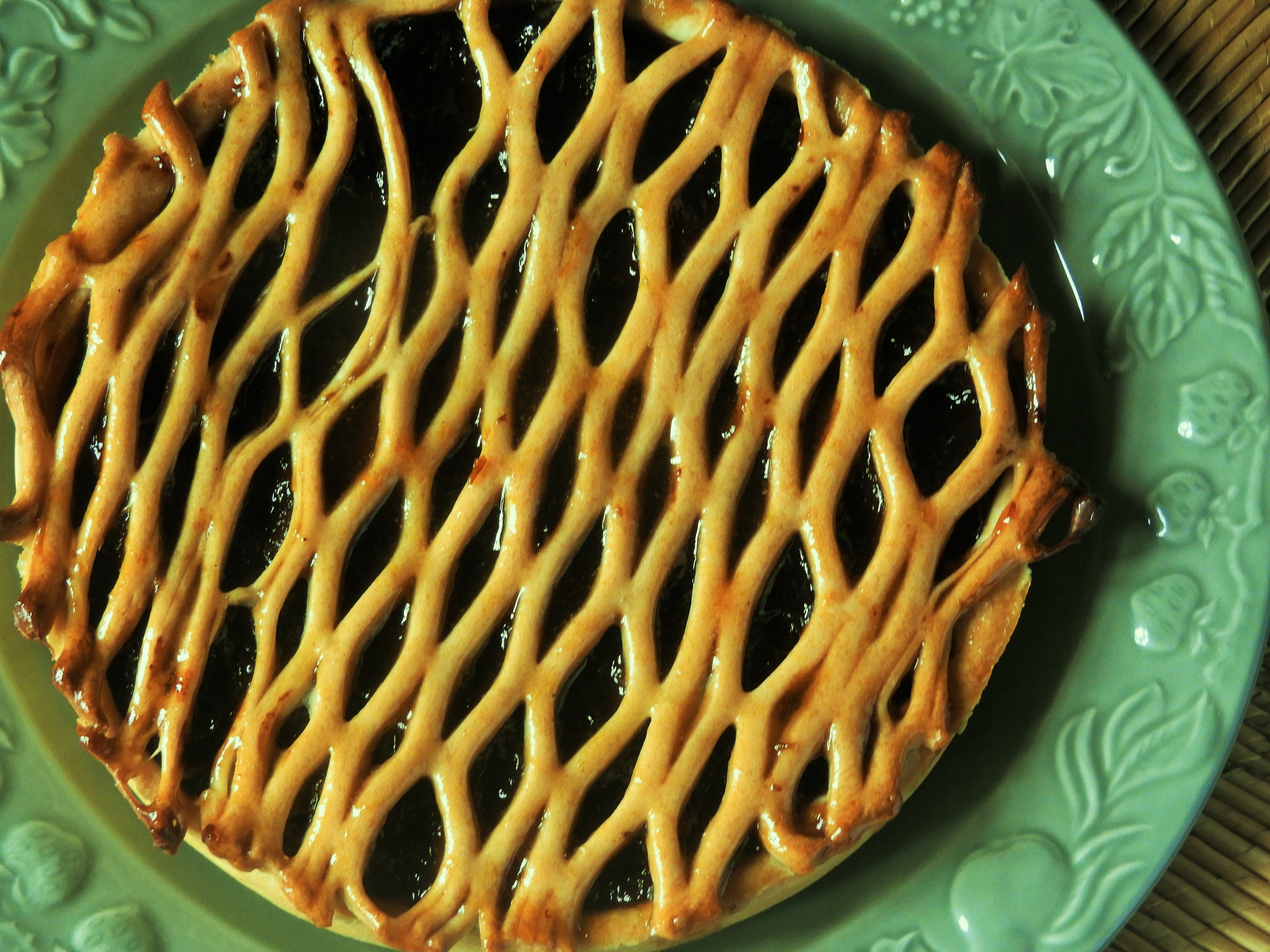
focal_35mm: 105
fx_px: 3852
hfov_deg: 18.7
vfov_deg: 14.1
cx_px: 635
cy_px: 476
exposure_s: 1/15
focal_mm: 18.8
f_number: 4.8
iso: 450
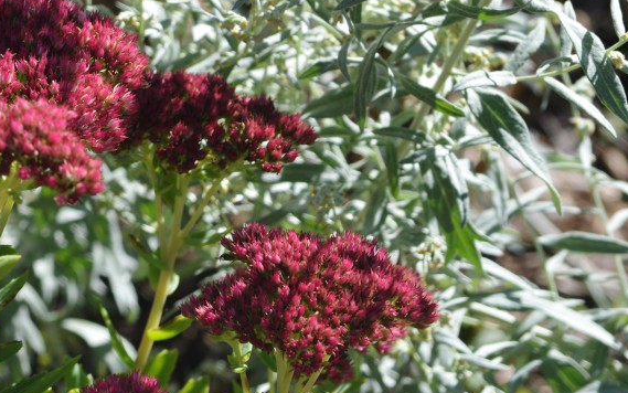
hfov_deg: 5.9
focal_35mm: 357
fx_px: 6112
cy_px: 59
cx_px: 95
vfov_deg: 3.7
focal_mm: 130
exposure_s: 1/250
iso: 140
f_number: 8
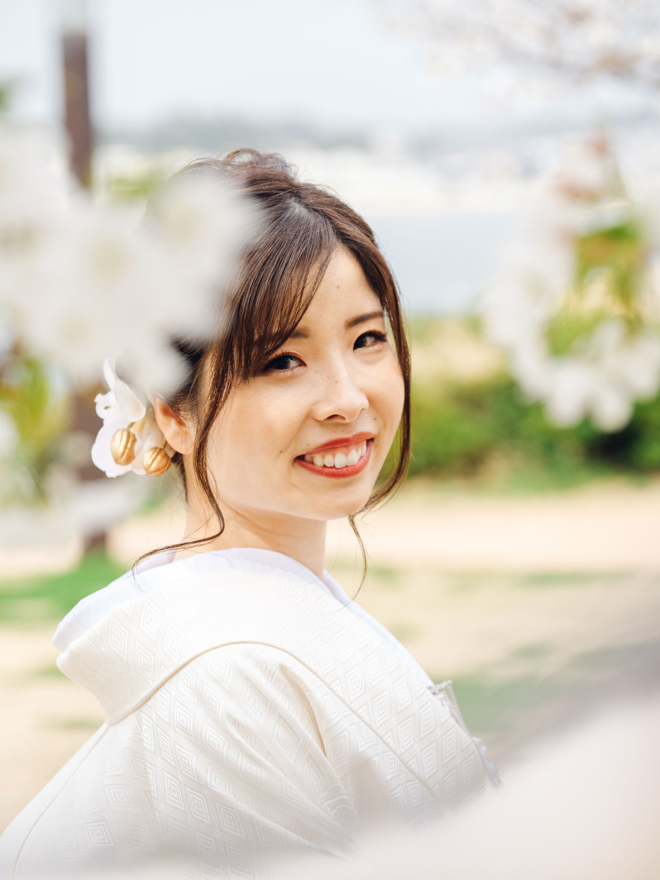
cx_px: 330
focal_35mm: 154
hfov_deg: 9.6
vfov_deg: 12.8
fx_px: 3915
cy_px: 476
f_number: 4
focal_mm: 94.5
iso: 160
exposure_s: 1/500
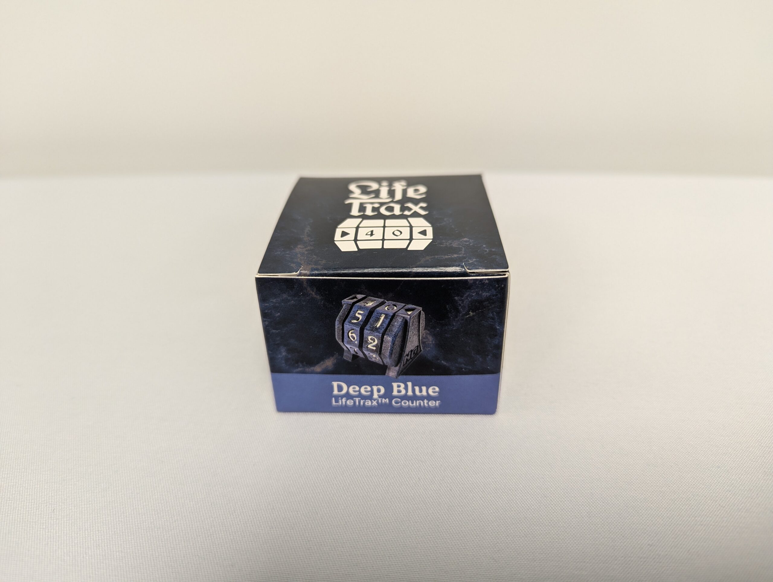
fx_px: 537
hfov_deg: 71.5
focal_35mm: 24
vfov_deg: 56.9
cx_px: 386
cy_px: 291
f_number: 1.85
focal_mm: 6.81
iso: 76
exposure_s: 1/30
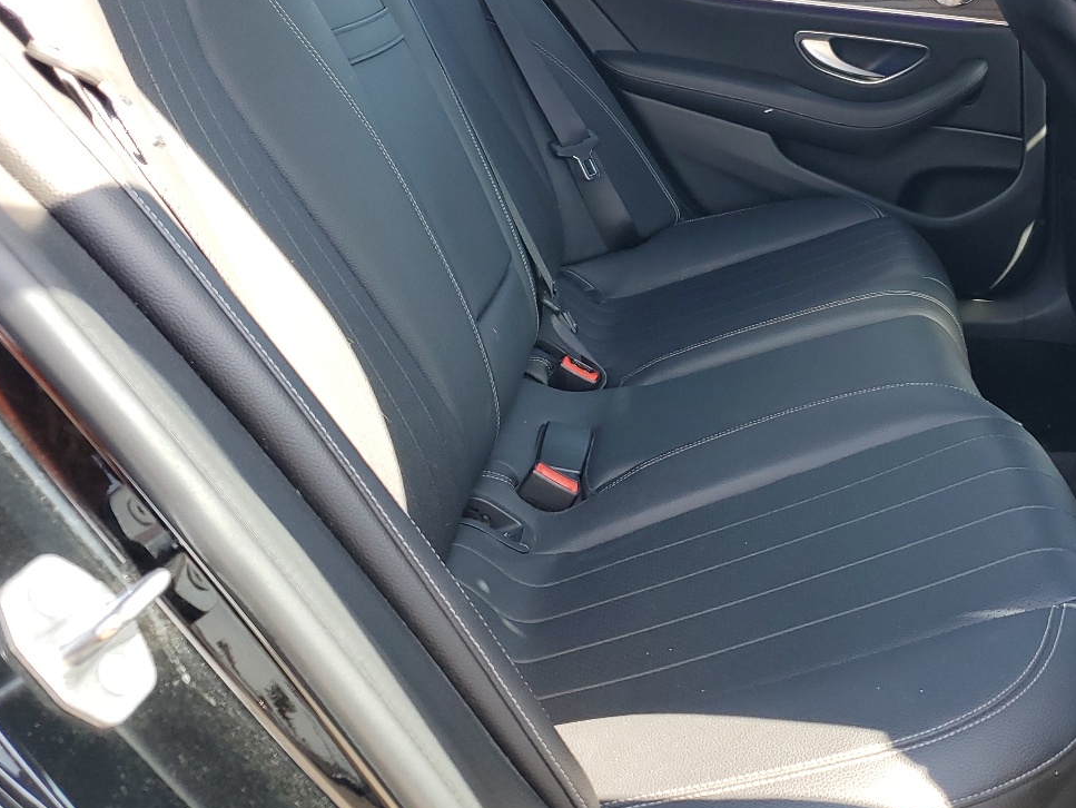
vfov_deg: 33.3
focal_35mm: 43
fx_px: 1337
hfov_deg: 42.4
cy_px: 263
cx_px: 811
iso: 58
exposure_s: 1/120
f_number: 1.5
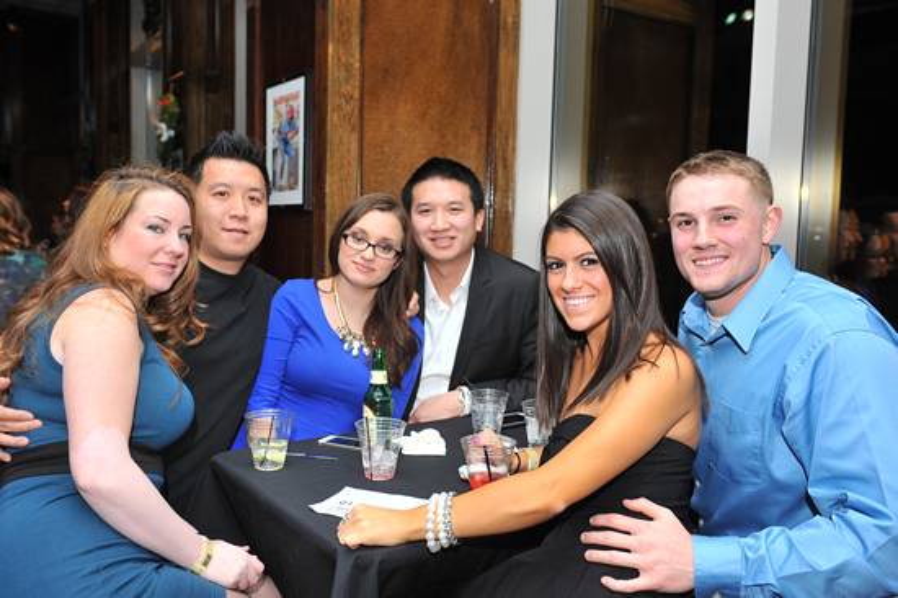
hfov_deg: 58.7
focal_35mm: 32
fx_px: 798
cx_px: 449
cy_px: 299
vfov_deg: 41.1
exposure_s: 1/100
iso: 1000
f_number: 5
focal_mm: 32
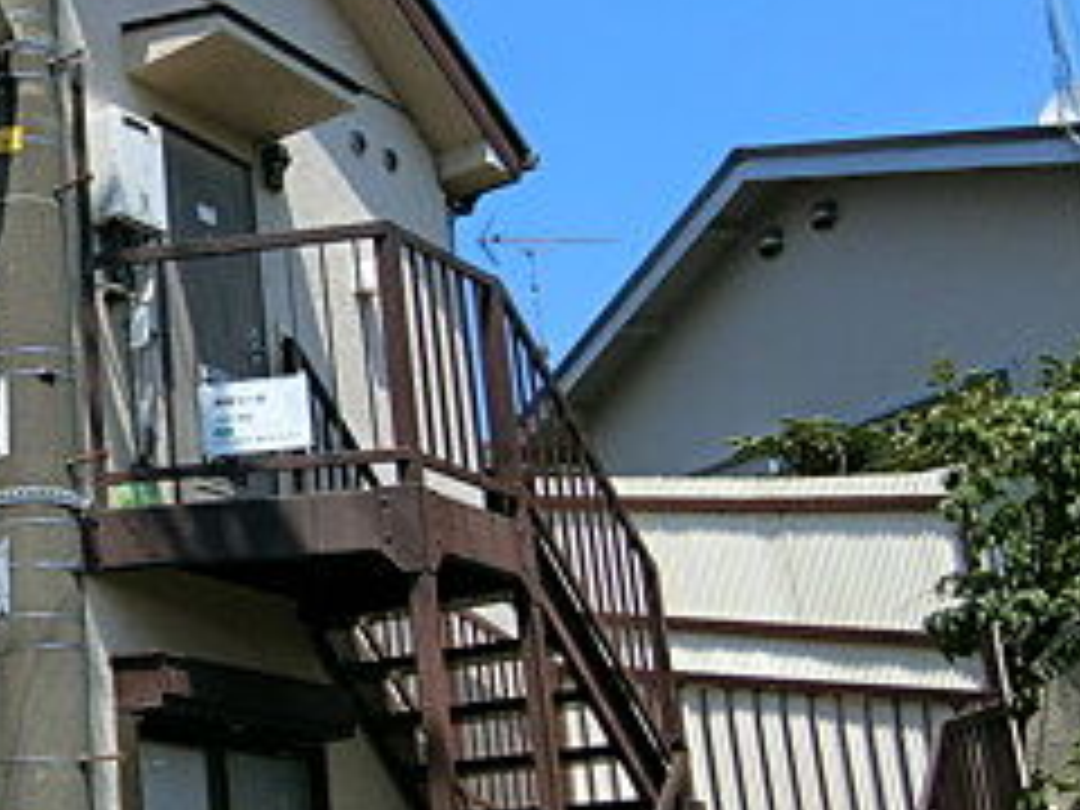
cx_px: -243
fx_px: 1747
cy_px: 504
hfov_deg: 29.2
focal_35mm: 56
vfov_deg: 26.0
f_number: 7.2
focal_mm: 4.6
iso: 80
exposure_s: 1/250
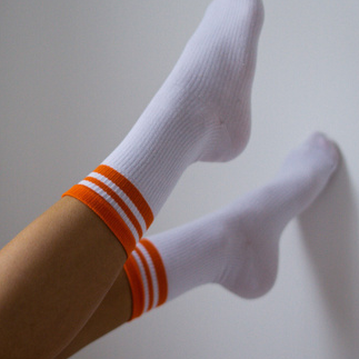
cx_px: 168
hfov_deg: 20.9
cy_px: 163
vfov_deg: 20.9
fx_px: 971
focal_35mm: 83
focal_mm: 35
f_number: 1.4
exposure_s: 1/1250
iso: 400
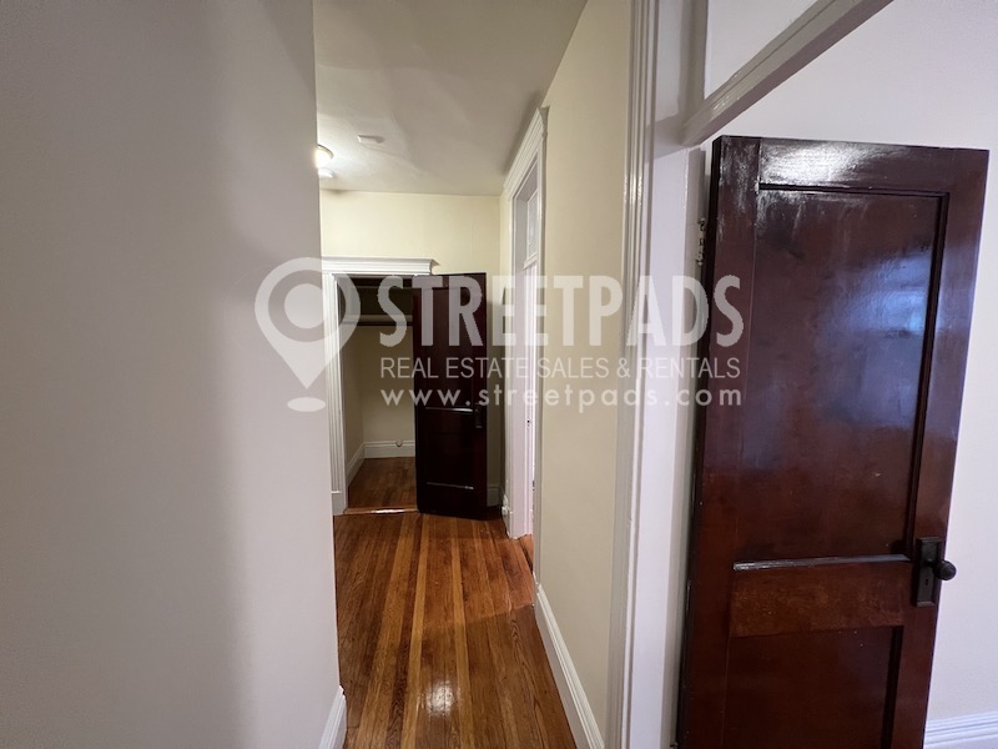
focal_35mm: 13
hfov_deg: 106.2
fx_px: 375
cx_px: 499
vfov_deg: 89.9
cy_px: 374
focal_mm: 1.57
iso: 400
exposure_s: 1/60
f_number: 1.8
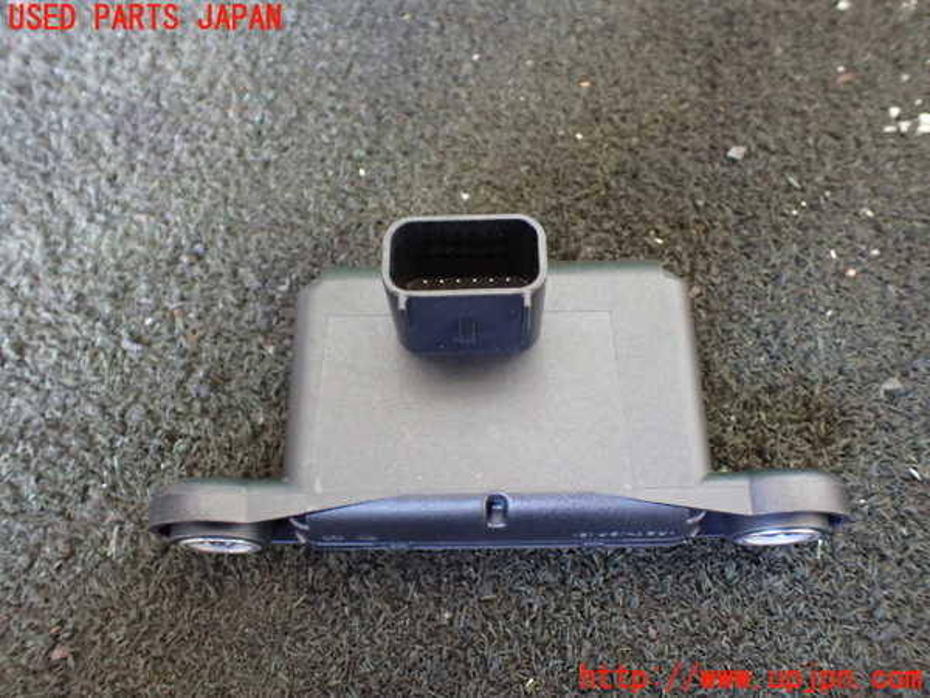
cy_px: 349
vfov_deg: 46.8
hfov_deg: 60.0
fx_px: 806
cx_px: 465
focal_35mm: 30
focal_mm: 5.4
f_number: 2.3
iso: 800
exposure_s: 1/30
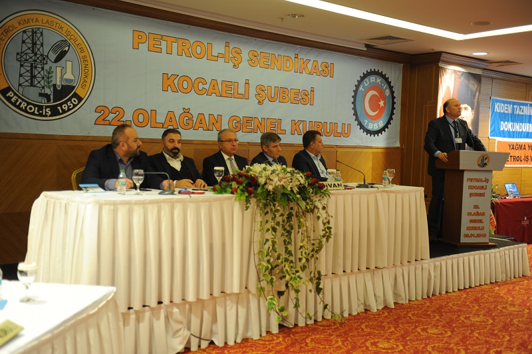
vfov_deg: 33.3
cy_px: 177
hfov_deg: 48.5
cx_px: 266
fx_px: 591
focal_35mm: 40
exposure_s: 1/30
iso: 1000
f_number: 2.8
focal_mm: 40
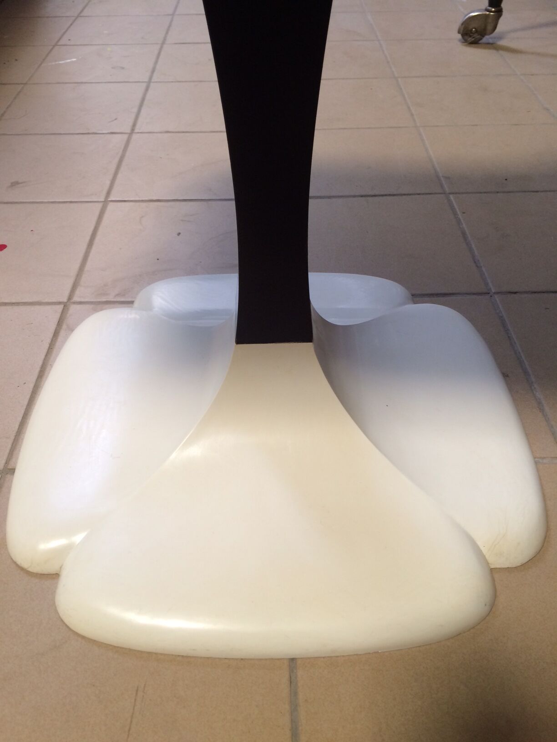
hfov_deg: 48.2
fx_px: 622
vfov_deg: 61.7
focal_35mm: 29
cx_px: 278
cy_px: 371
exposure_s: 1/33
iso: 50
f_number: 2.2
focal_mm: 4.15
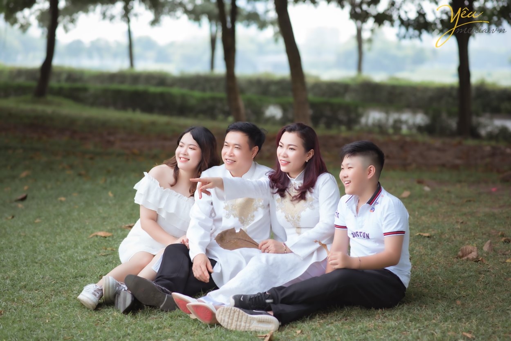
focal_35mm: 85
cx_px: 256
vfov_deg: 16.1
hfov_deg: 23.9
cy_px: 170
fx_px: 1207
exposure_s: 1/400
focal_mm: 85
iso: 160
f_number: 2.8
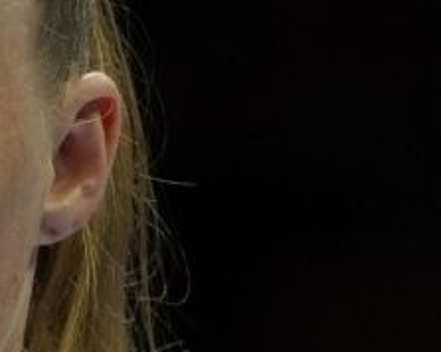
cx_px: -490
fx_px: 35353
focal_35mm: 2711
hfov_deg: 0.7
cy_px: 619
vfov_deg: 0.6
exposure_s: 1/500
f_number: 5.6
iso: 2000
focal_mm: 358
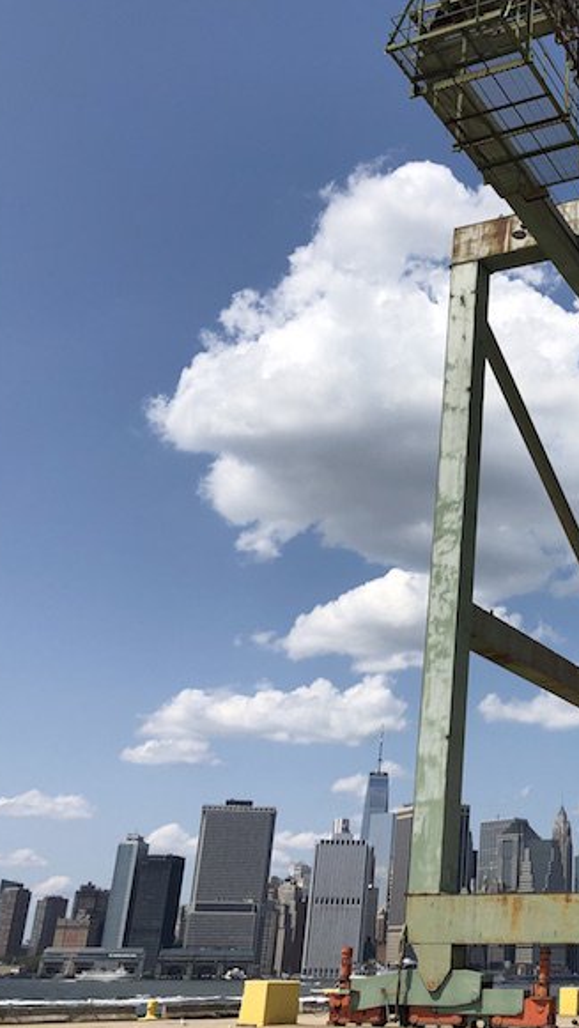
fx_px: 1146
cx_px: 597
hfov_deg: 26.6
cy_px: 501
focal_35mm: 42
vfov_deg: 48.3
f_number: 1.8
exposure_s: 1/4049
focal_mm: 3.99
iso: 20
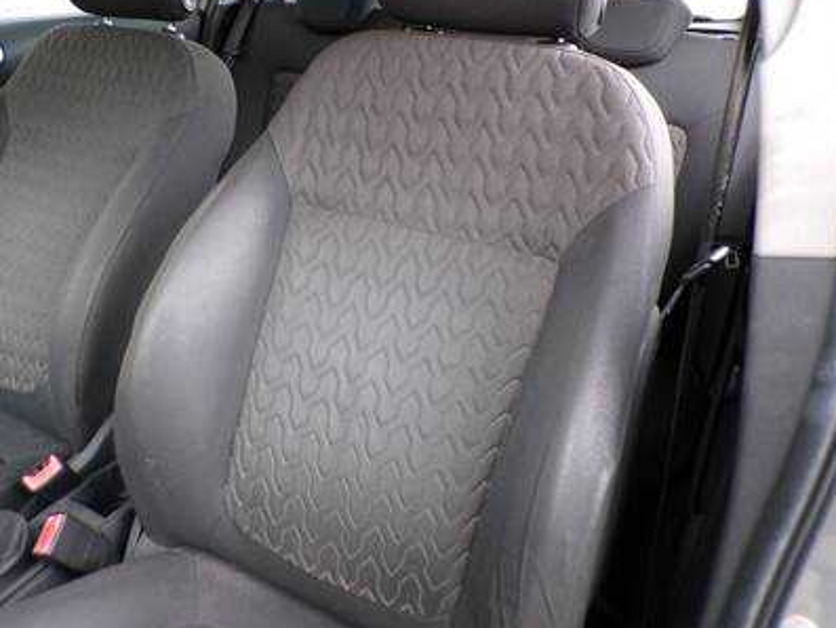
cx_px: 404
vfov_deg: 48.2
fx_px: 701
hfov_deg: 61.6
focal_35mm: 29
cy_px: 284
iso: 200
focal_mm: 4.3
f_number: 3
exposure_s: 1/26
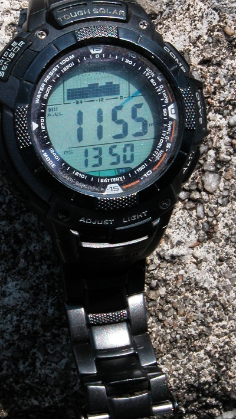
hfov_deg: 10.5
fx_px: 1278
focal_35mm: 115
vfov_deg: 18.6
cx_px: 92
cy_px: 218
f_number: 5.1
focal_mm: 25.4
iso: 100
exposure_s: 1/92.1
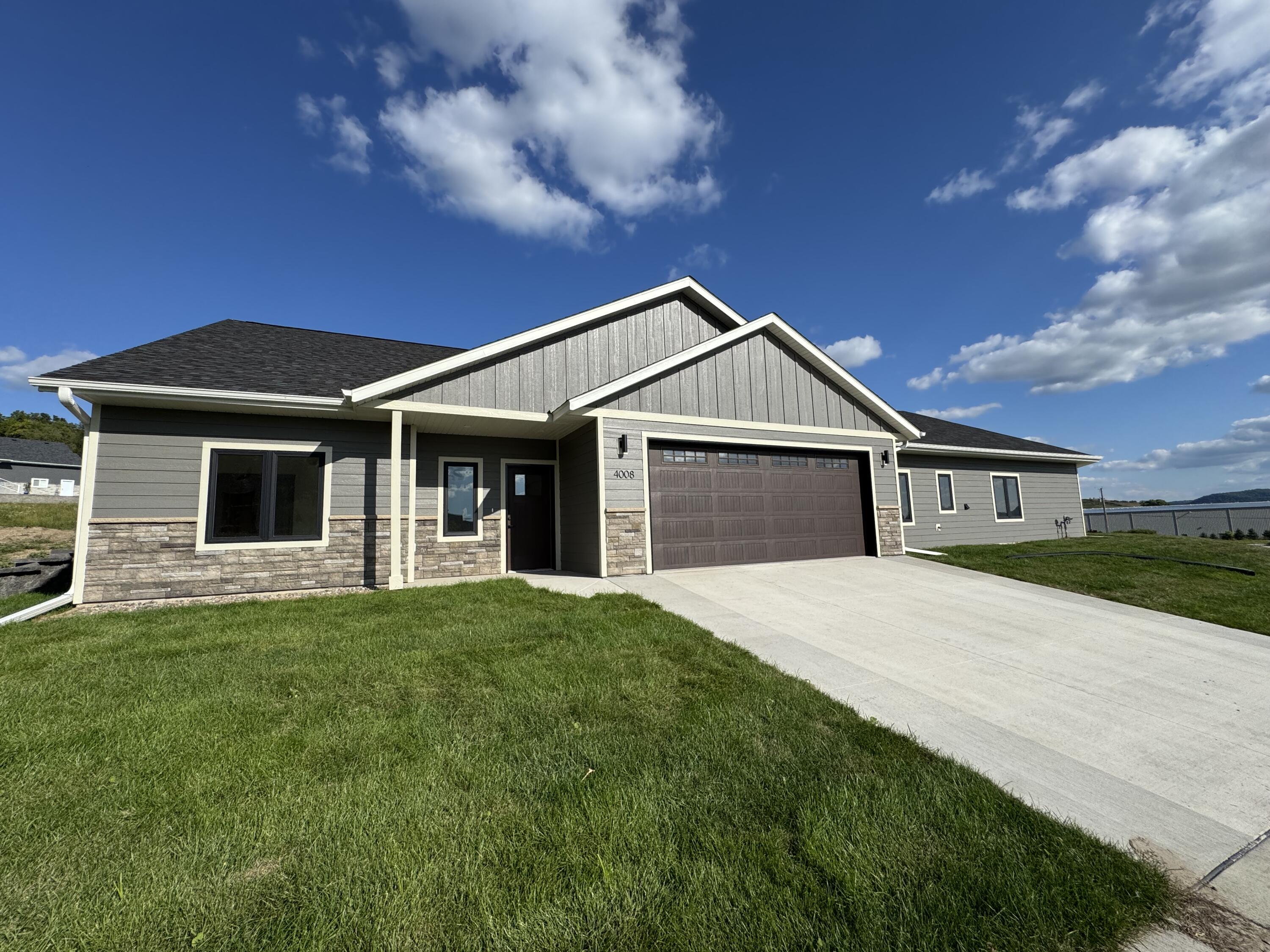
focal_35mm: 14
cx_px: 635
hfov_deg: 102.1
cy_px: 476
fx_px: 514
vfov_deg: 85.7
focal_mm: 2.22
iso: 50
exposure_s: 1/3390
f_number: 2.2
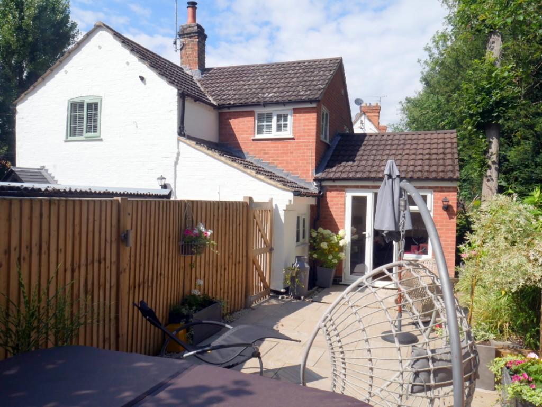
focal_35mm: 28
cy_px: 204
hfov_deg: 63.4
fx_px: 439
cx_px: 271
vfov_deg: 49.8
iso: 200
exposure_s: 1/160
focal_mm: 14
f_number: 18
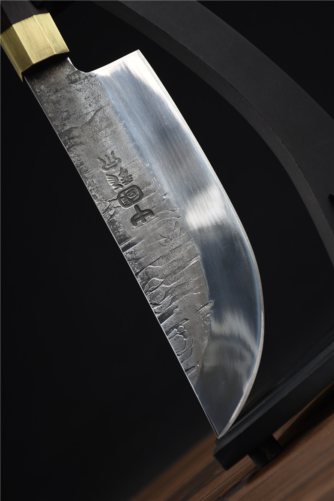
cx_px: 167
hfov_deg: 14.7
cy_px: 250
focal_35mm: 93
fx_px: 1294
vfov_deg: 21.9
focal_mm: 62
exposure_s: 1/25
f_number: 5
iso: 100
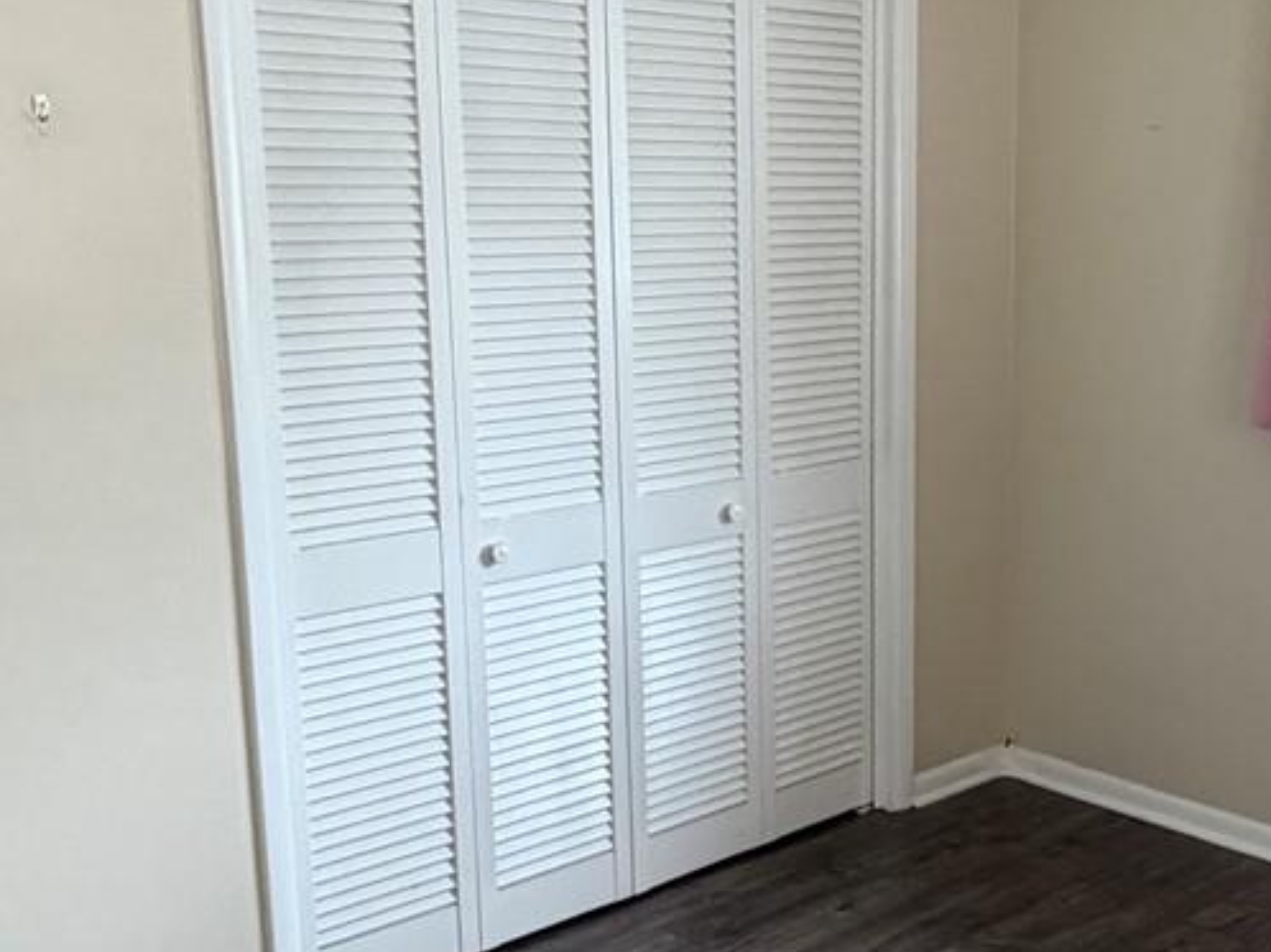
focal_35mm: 45
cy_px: 503
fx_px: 1651
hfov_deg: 41.0
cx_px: 939
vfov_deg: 32.1
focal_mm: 2.22
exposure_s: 1/121
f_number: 2.2
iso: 250
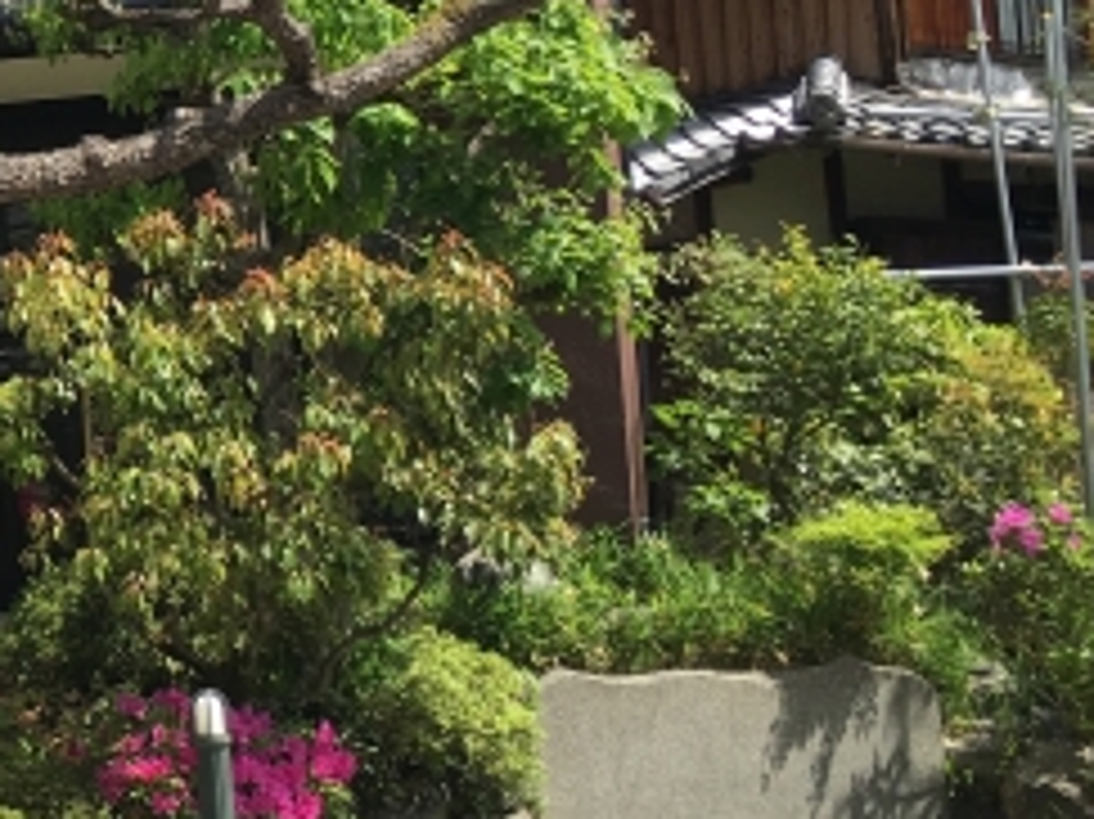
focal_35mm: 85
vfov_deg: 17.3
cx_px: -342
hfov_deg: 20.9
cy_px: 238
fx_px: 2685
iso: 25
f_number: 2.2
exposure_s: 1/827
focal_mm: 4.15
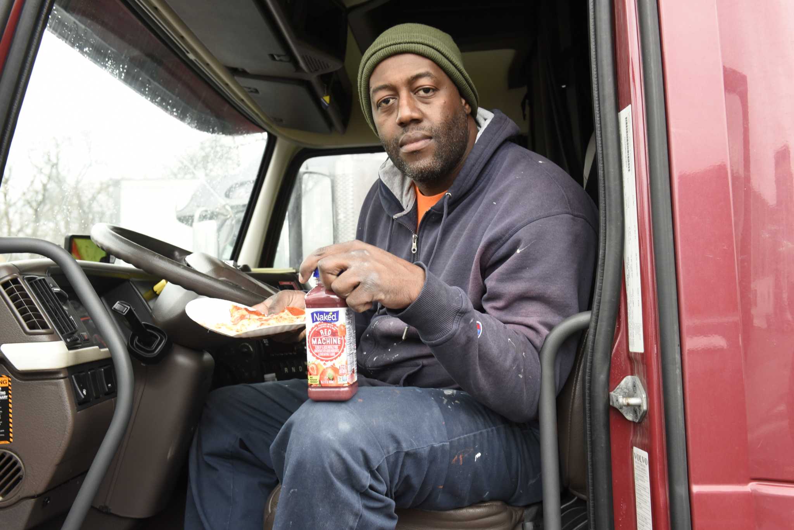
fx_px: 838
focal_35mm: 38
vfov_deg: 35.1
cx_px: 397
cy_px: 265
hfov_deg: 50.7
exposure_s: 1/200
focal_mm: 38
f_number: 8
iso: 1600
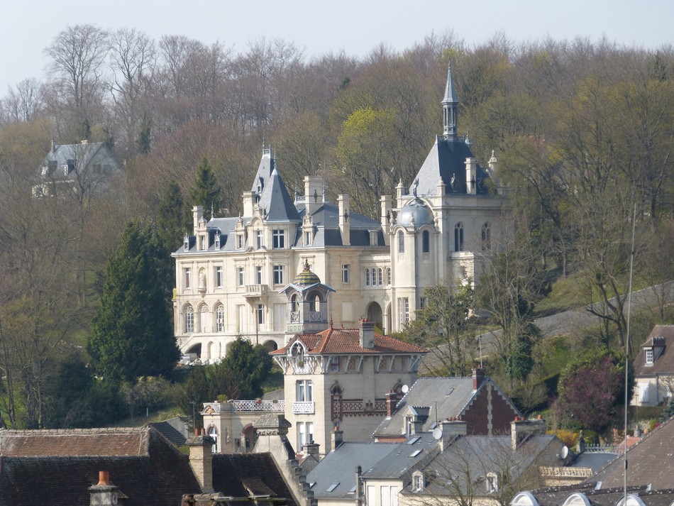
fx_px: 4694
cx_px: 337
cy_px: 253
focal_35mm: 241
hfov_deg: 8.2
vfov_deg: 6.2
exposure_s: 1/640
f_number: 4
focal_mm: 43.5
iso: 100
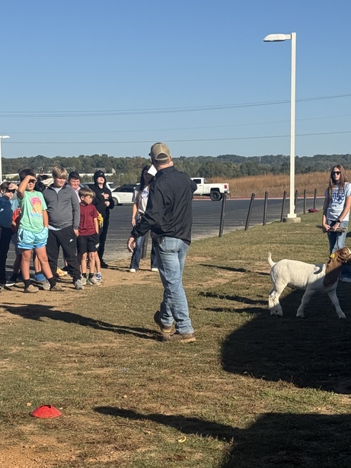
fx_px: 1081
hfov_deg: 18.4
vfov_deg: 24.2
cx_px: 178
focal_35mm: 80
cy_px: 328
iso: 64
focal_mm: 6.76
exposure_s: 1/5848
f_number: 1.78
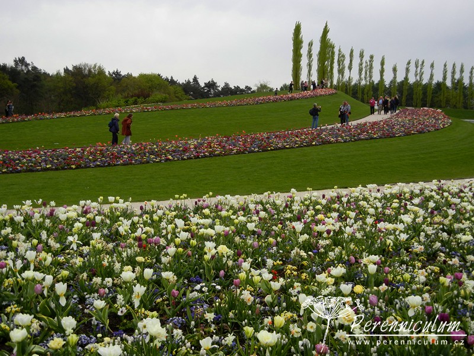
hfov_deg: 42.1
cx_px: 237
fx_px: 616
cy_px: 178
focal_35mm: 45
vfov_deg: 32.2
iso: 160
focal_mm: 8.1
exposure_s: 1/864
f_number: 3.8
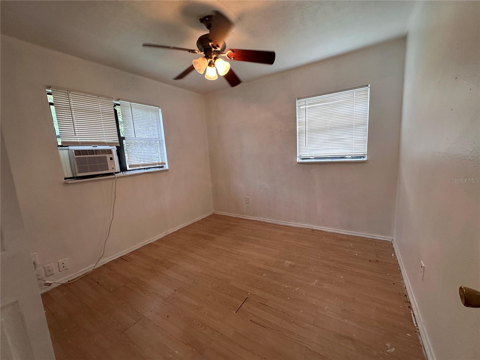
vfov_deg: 85.7
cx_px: 240
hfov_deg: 102.1
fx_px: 194
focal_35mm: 14
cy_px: 180
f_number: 2.2
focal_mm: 2.22
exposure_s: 1/120
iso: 200
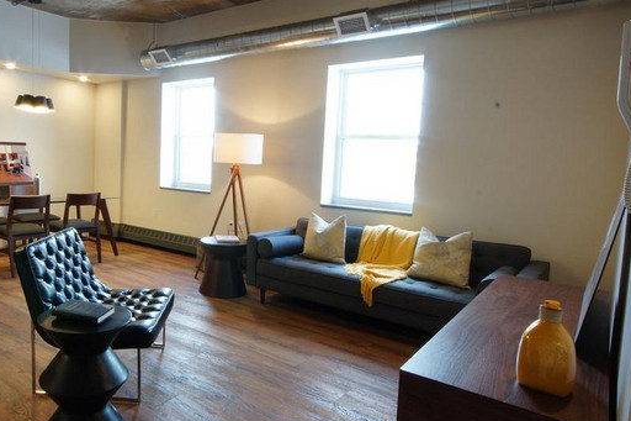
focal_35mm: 27
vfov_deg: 47.9
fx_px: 473
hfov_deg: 66.0
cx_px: 222
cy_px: 196
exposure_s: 4
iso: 100
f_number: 22
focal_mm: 12
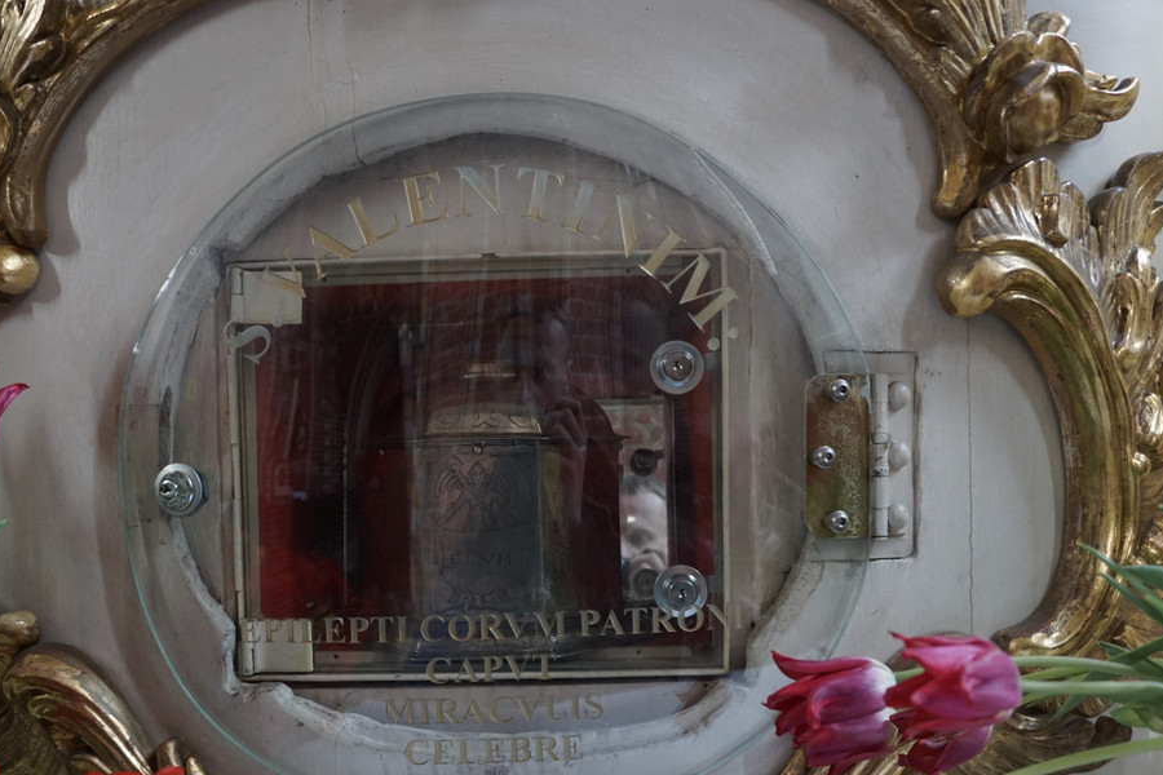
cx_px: 521
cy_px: 496
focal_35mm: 32
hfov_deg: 58.6
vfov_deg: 40.8
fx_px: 1034
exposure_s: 1/15
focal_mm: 16
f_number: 3.5
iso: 800
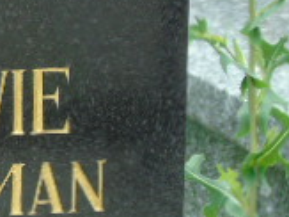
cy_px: 301
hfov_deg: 3.1
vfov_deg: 2.3
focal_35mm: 637
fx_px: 5314
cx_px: -232
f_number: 4.9
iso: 100
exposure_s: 1/125
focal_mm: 29
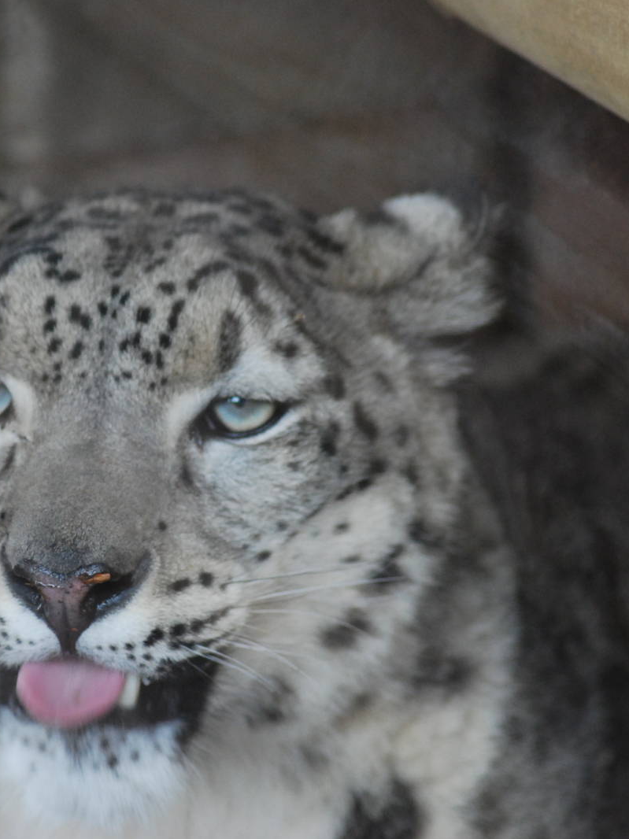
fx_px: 7095
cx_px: 131
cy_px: 420
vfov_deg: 6.8
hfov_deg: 5.1
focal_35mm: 293
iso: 800
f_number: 4.5
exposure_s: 1/80
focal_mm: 135
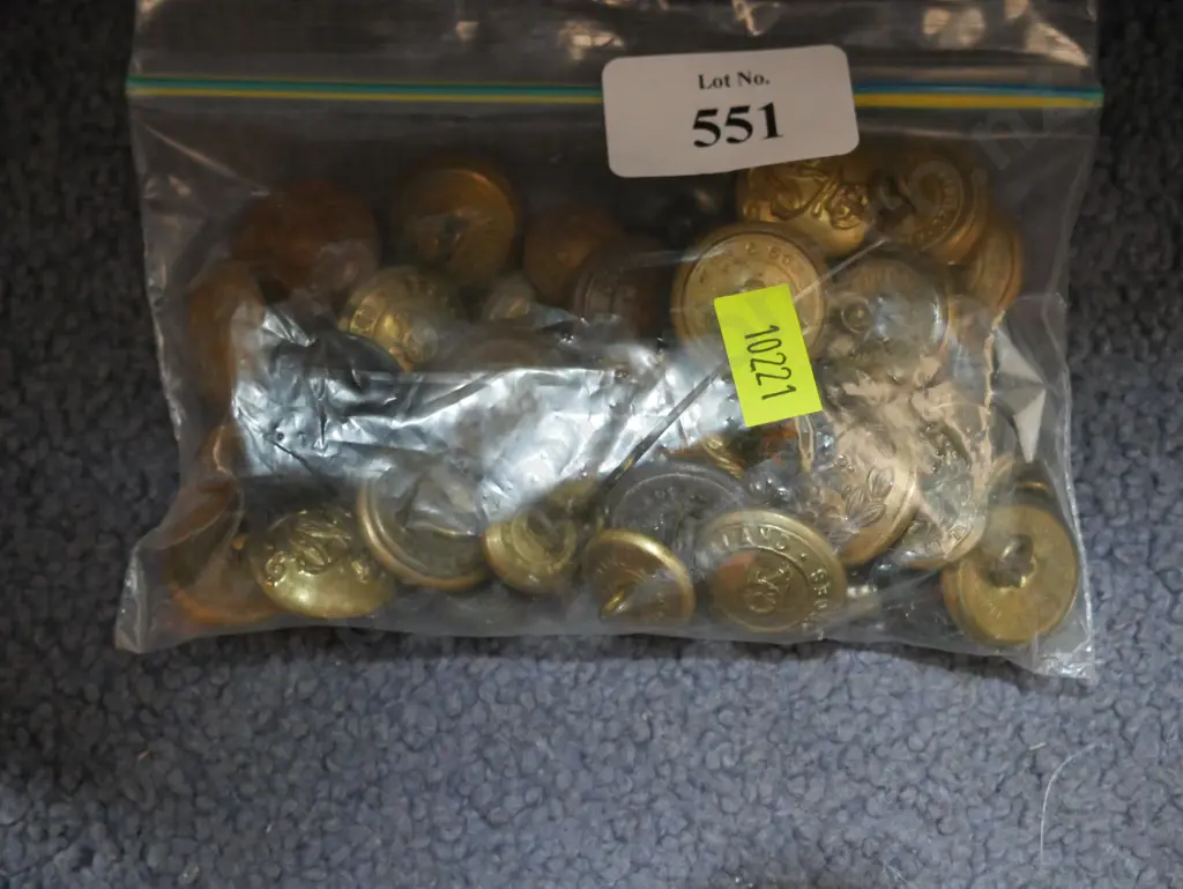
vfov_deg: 28.1
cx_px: 592
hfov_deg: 36.8
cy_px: 444
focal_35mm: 52
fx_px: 1778
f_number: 5.3
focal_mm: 26
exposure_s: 1/60
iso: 2500
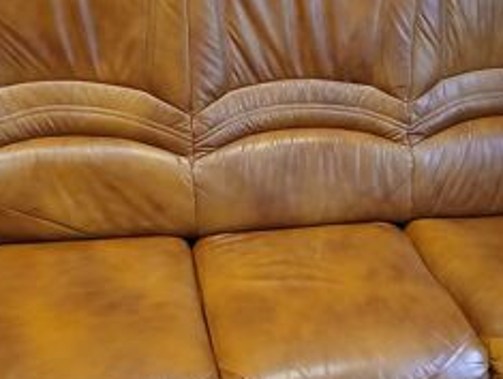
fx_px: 771
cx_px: 276
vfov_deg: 27.6
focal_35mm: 53
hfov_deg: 36.1
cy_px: 195
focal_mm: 3.98
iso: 500
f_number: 1.8
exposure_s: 1/25
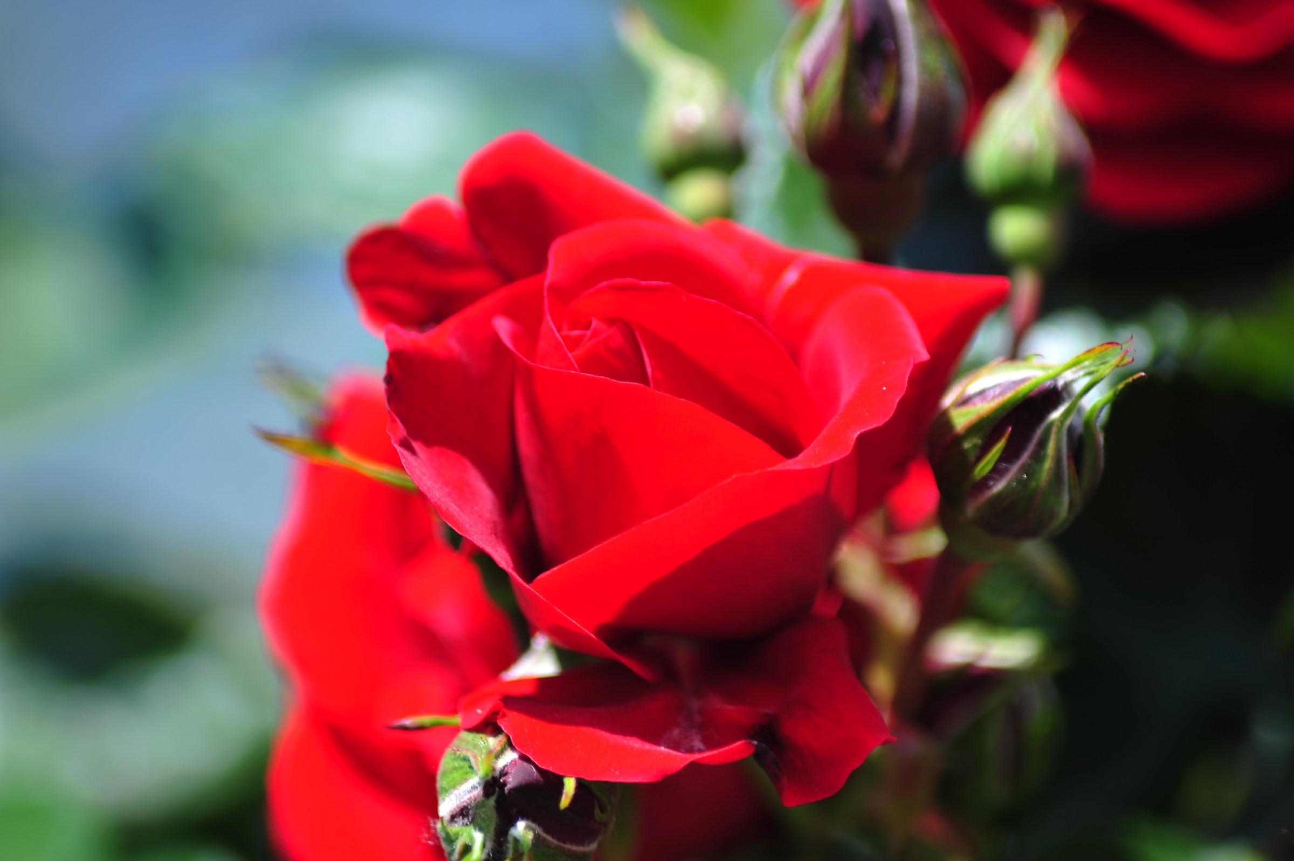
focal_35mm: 300
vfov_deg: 4.6
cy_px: 430
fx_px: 10774
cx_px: 647
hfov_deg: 6.9
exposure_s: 1/160
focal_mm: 300
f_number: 6.3
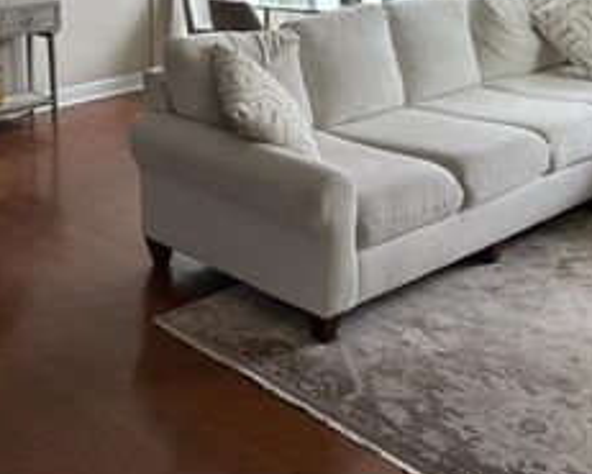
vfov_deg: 26.3
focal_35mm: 55
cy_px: 9
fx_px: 964
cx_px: 100
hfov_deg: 33.0
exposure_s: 1/60
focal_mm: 5.96
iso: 160
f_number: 1.6
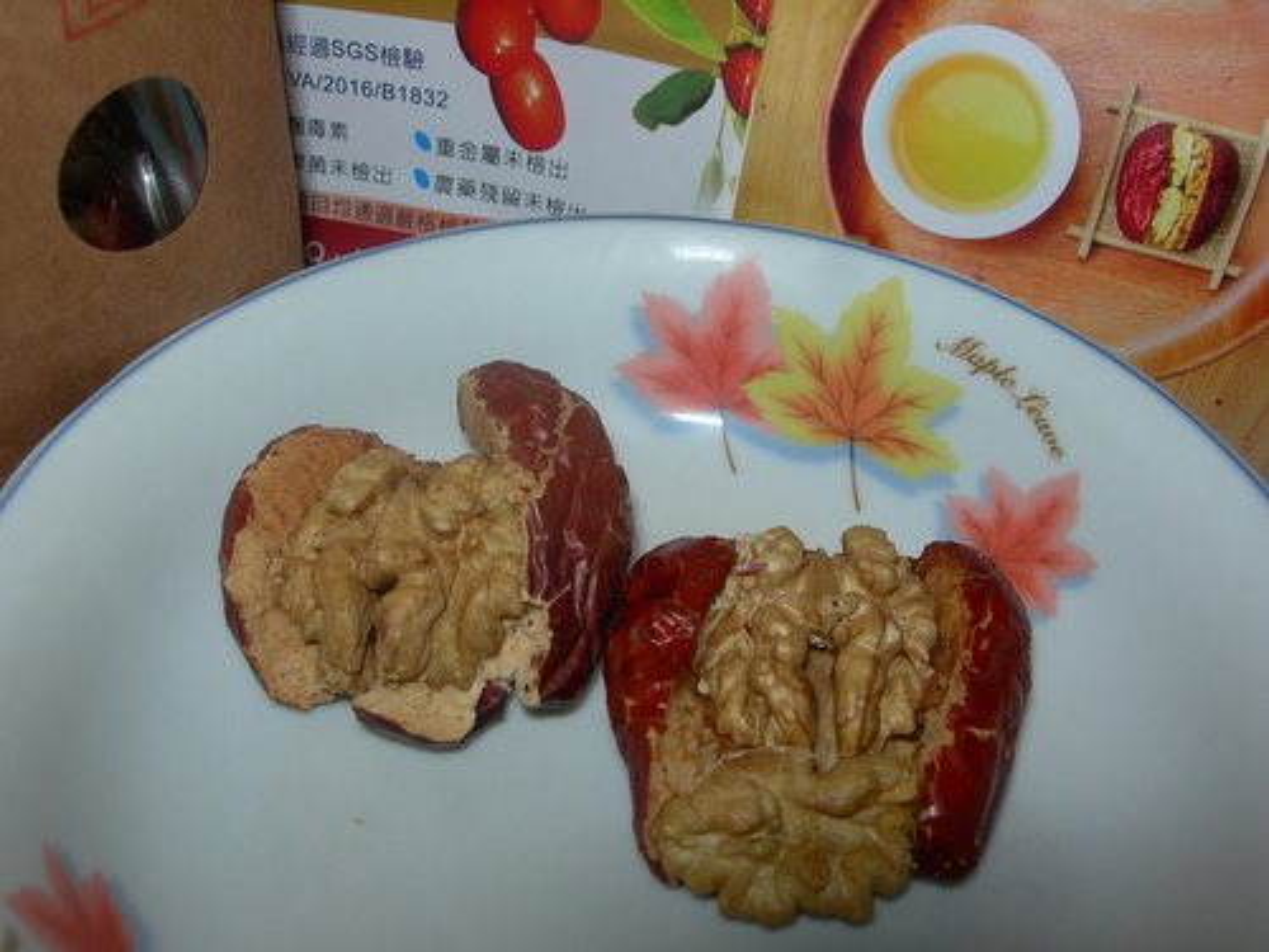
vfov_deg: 37.7
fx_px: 1393
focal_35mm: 38
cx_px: 634
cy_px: 476
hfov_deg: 49.0
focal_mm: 7.8
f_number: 4.8
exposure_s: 1/60.1
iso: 50
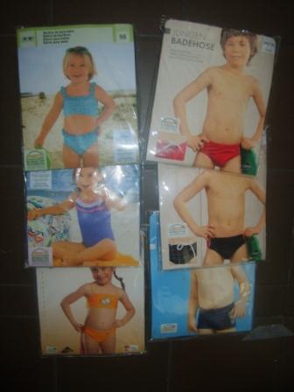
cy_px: 196
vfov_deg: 52.6
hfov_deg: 40.7
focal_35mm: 35
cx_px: 147
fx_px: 396
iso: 100
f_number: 2.8
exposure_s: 1/30
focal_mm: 5.8
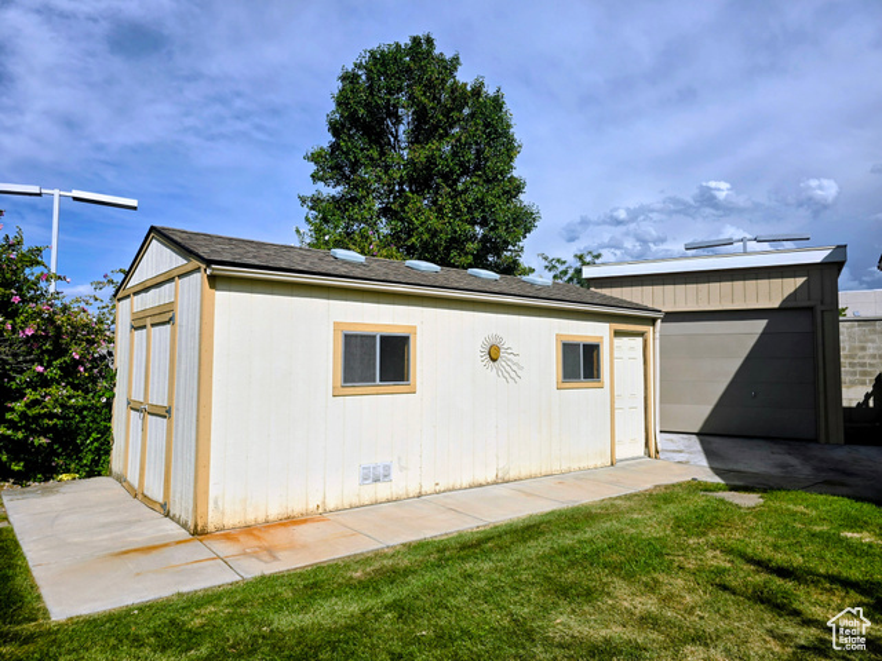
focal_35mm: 23
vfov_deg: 58.9
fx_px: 586
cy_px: 330
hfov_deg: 73.9
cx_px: 441
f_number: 1.7
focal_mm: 6.3
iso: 12
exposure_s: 1/2005
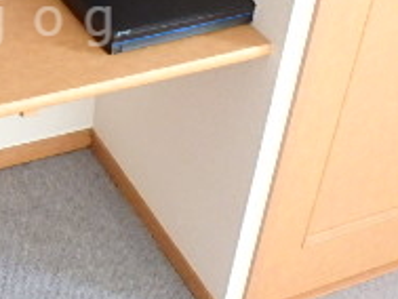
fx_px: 817
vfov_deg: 20.3
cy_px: 21
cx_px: -21
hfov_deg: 25.7
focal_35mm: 71
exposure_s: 1/30
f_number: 3.5
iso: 500
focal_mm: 3.7
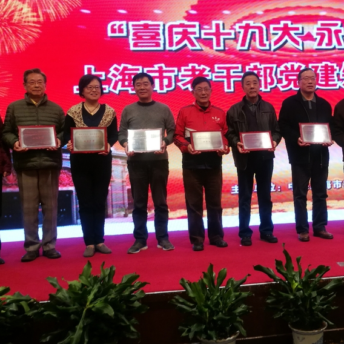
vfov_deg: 40.0
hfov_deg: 38.9
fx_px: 472
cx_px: 260
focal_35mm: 42
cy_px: 159
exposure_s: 1/50
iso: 125
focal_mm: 4.5
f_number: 2.2
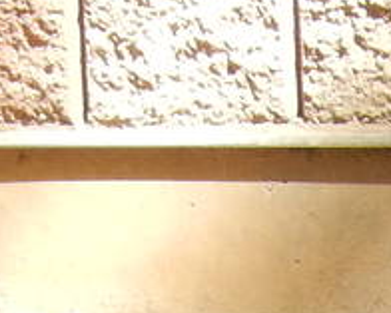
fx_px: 12354
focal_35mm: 1067
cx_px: 910
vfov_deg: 1.4
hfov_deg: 1.8
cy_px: 1007
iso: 125
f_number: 5.6
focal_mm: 24.1
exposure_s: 1/80
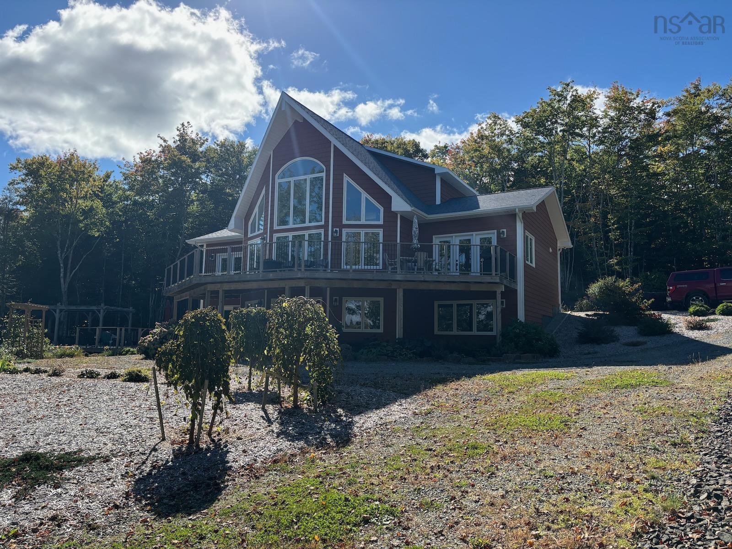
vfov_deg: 53.1
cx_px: 366
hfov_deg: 67.3
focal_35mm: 26
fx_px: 550
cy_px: 274
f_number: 1.6
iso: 50
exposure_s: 1/2933
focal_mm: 5.96
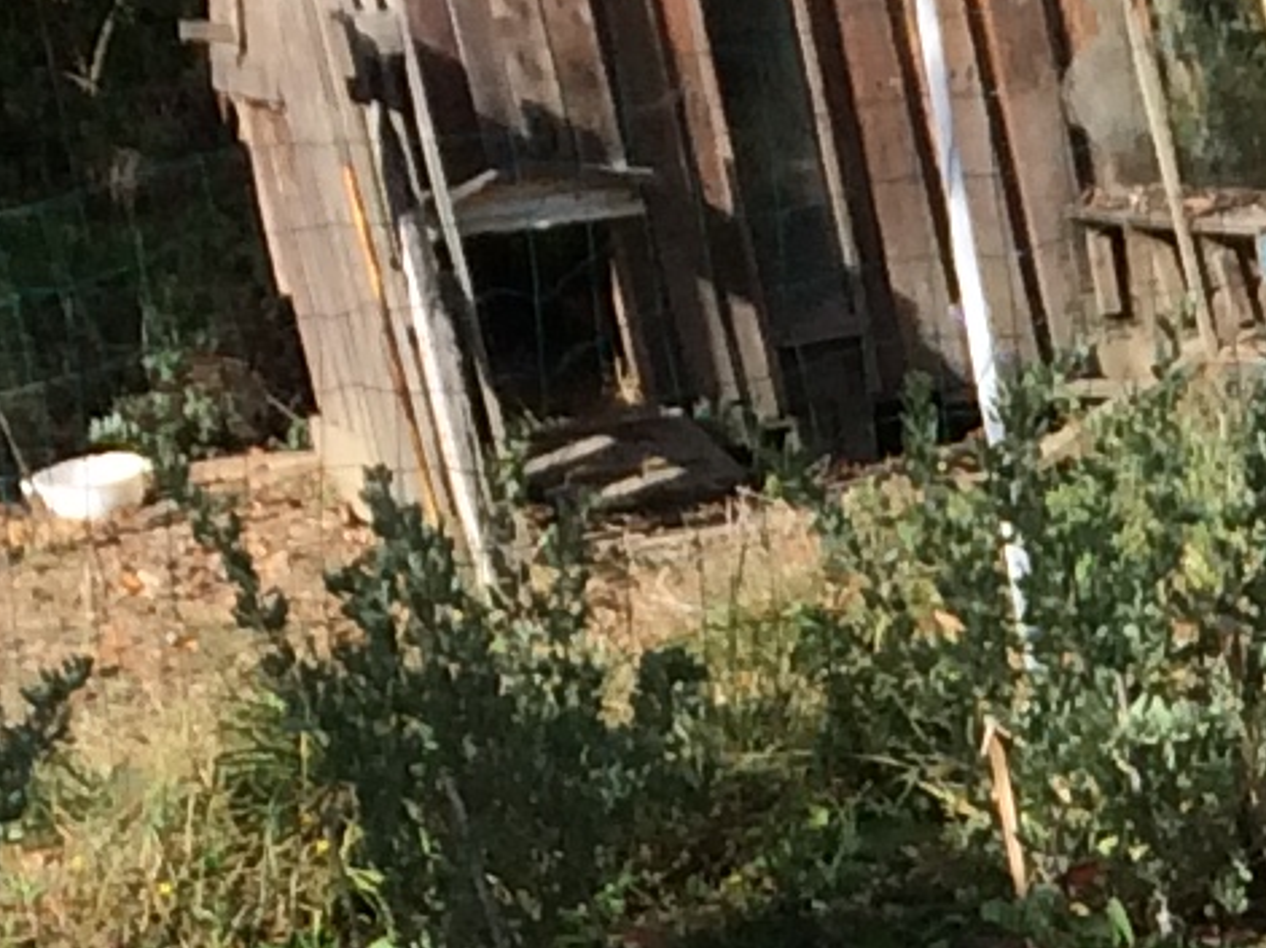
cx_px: 2559
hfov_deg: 9.2
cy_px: 2694
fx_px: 7349
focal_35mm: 201
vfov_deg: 6.8
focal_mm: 4.15
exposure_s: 1/1325
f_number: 2.2
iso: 32
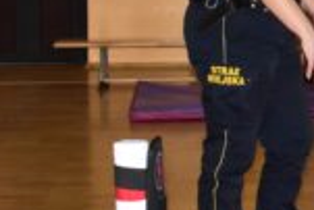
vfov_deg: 9.1
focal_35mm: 150
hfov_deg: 12.1
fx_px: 1310
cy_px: 44
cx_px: 638
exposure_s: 1/200
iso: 2000
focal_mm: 24
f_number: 8
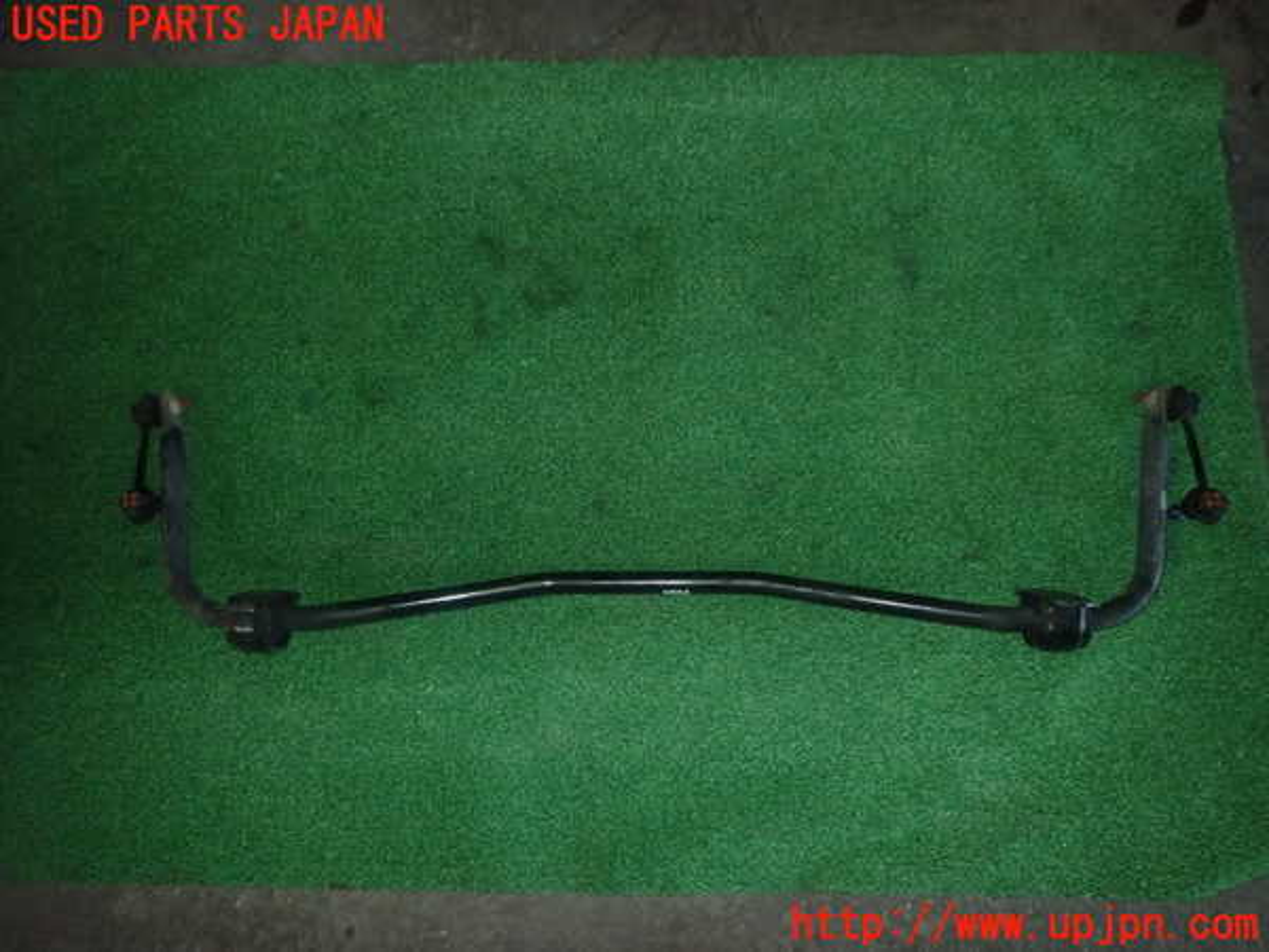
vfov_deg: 54.9
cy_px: 476
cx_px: 634
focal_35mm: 25
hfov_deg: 69.4
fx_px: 916
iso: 500
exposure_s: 1/30
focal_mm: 4.5
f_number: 5.6
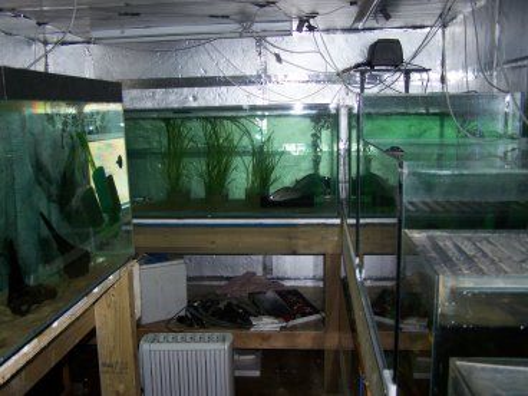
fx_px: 580
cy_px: 198
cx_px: 264
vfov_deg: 37.7
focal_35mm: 38
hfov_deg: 49.0
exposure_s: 1/60
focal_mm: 6.3
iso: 80
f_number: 2.8
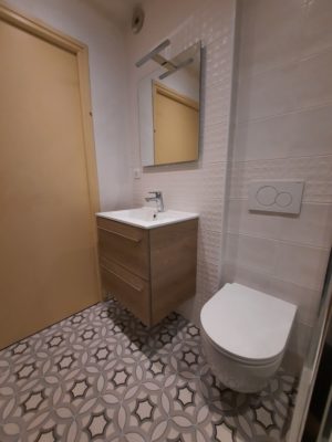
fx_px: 166
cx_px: 166
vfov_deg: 106.2
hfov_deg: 89.9
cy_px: 221
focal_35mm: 13
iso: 100
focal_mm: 1.74
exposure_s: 1/50
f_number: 2.2
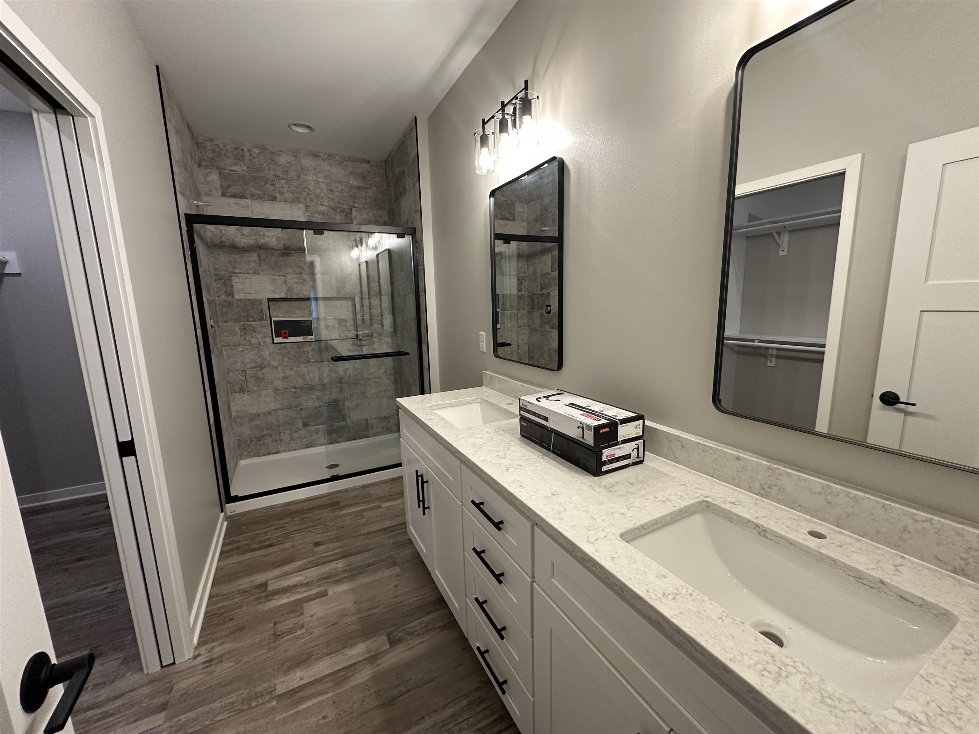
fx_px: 396
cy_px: 367
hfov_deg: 102.1
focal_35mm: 14
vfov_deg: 85.7
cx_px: 490
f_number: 2.2
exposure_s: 1/120
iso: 250
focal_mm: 2.22
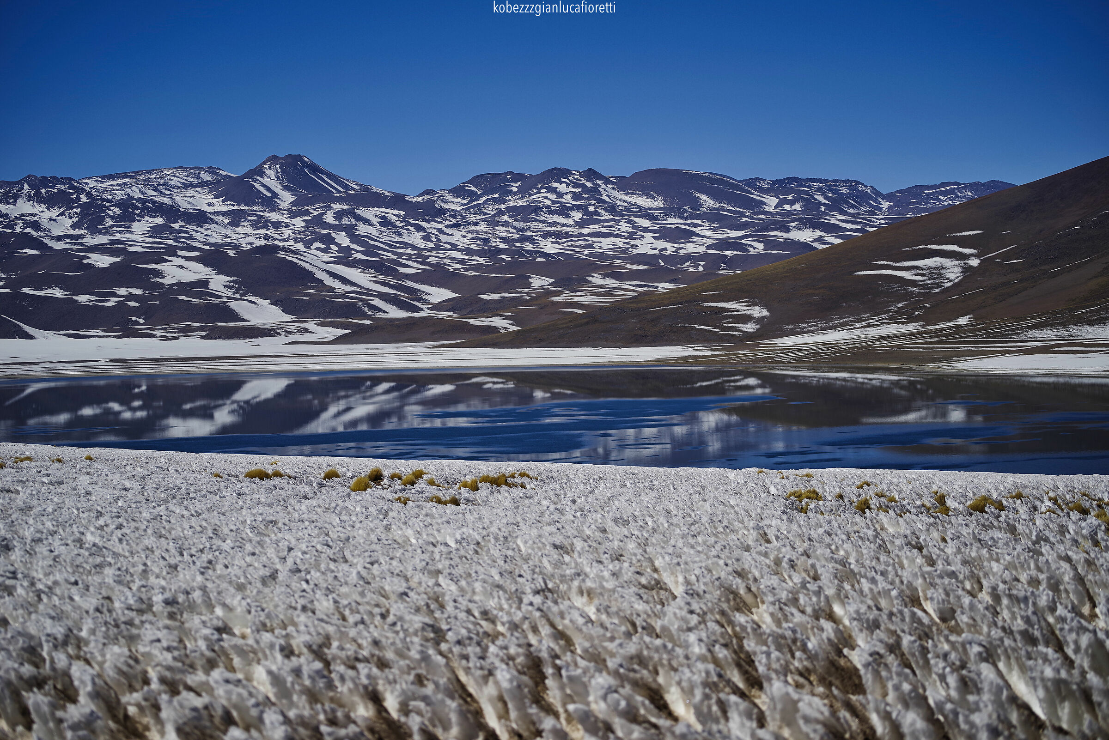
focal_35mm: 70
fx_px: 2157
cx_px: 554
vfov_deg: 19.5
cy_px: 370
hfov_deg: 28.8
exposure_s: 1/3200
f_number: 2.8
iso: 100
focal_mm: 70
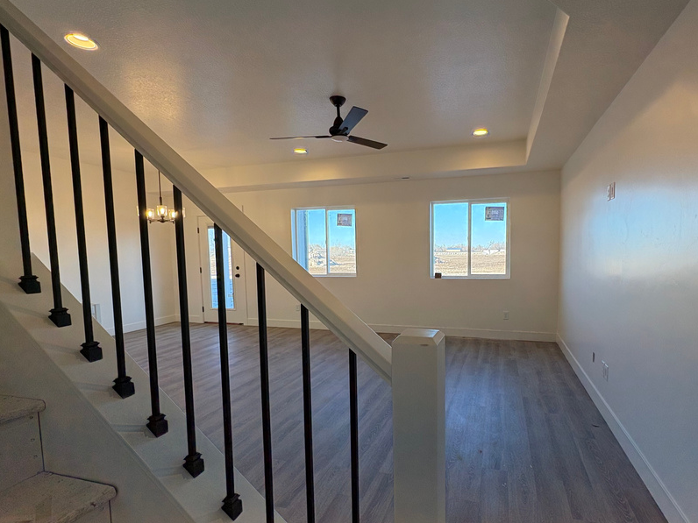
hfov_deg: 87.2
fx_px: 363
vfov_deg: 71.5
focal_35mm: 18
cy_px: 279
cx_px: 398
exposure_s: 1/126
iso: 80
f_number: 2.2
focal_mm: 2.22
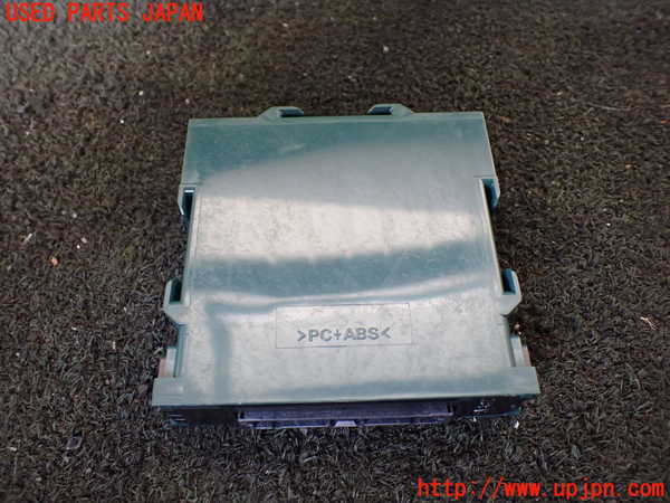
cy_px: 252
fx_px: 581
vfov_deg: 46.8
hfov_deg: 60.0
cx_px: 335
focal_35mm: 30
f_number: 2.3
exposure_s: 1/125
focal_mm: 5.4
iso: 500
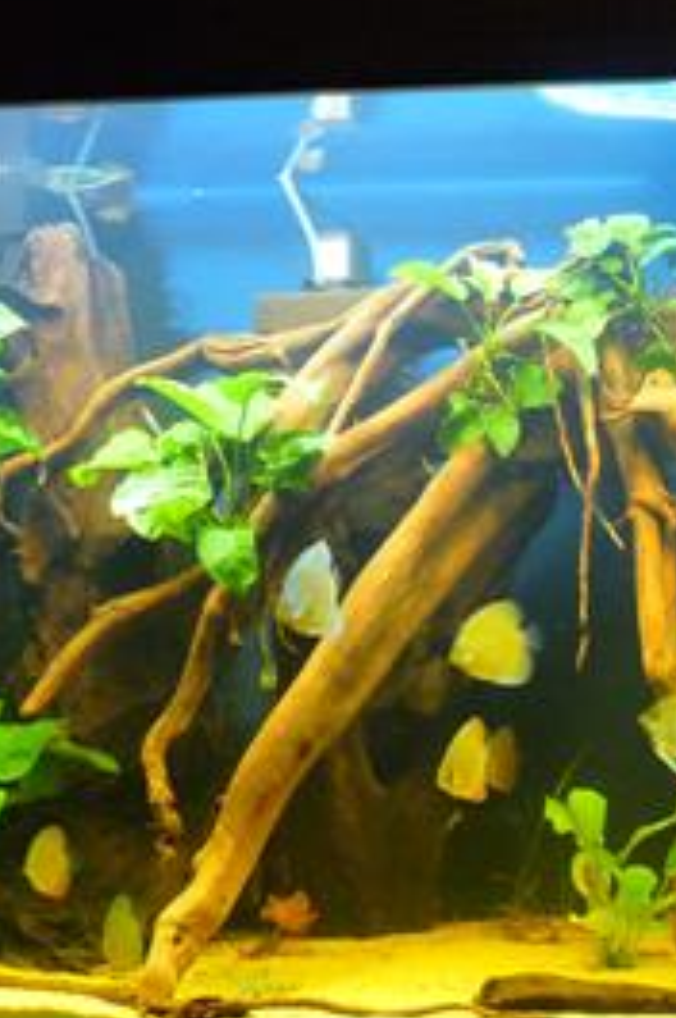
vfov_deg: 23.1
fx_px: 2485
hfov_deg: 14.7
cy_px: 553
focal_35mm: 88
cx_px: 914
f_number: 3
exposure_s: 1/8
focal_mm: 6.2
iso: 400
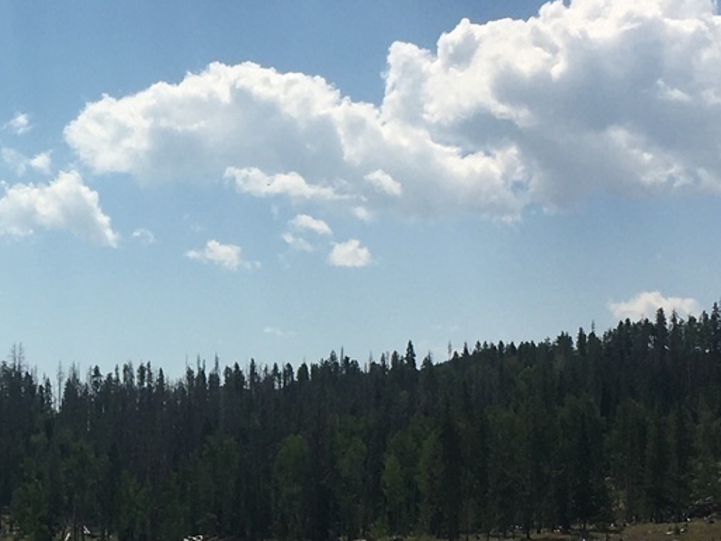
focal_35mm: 113
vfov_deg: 13.1
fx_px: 2354
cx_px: 37
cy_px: 364
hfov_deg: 17.1
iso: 25
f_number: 2.2
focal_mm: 4.15
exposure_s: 1/3497
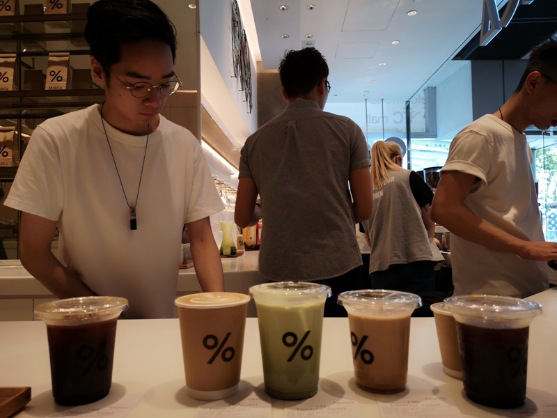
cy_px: 209
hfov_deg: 65.3
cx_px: 278
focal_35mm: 27
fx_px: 434
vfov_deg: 51.4
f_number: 1.8
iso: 80
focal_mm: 3.95
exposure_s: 1/100
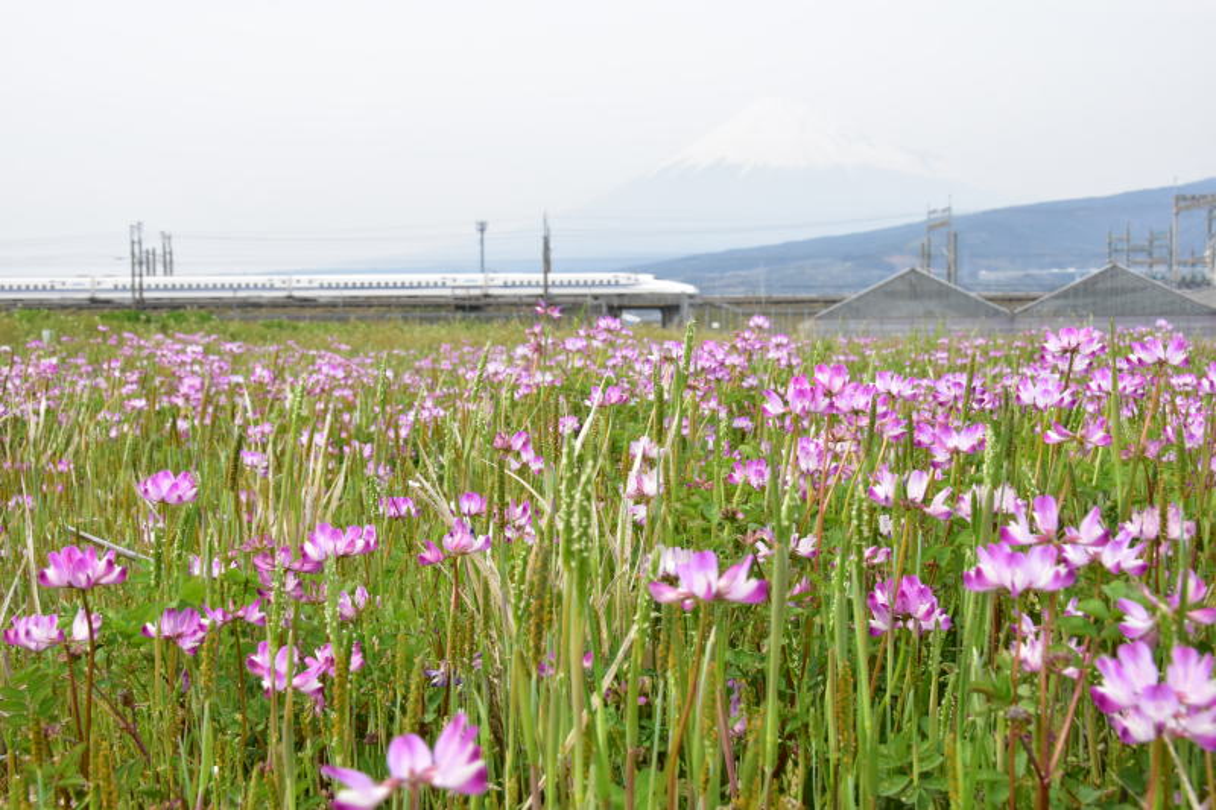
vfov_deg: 28.9
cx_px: 608
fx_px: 1570
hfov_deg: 42.3
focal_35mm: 46
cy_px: 405
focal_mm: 31
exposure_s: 1/160
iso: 800
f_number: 18
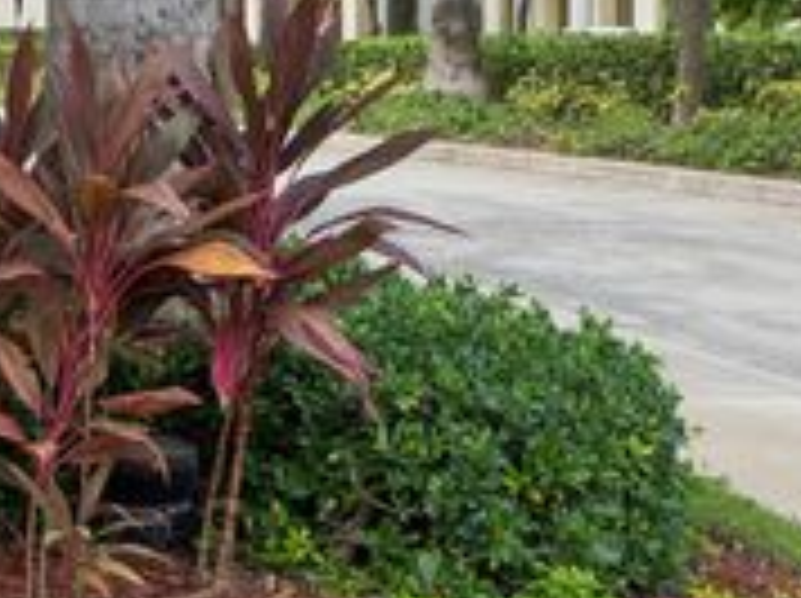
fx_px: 1687
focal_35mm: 73
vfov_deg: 19.7
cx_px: -99
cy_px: 52
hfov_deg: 24.7
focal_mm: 18
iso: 250
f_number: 4.5
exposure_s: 1/1250
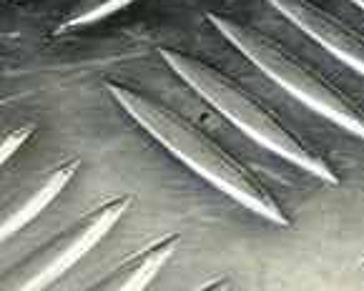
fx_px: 1702
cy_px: -532
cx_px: 281
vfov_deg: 8.5
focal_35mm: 158
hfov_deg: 12.2
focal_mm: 4.11
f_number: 1.6
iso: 123
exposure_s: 1/33.3
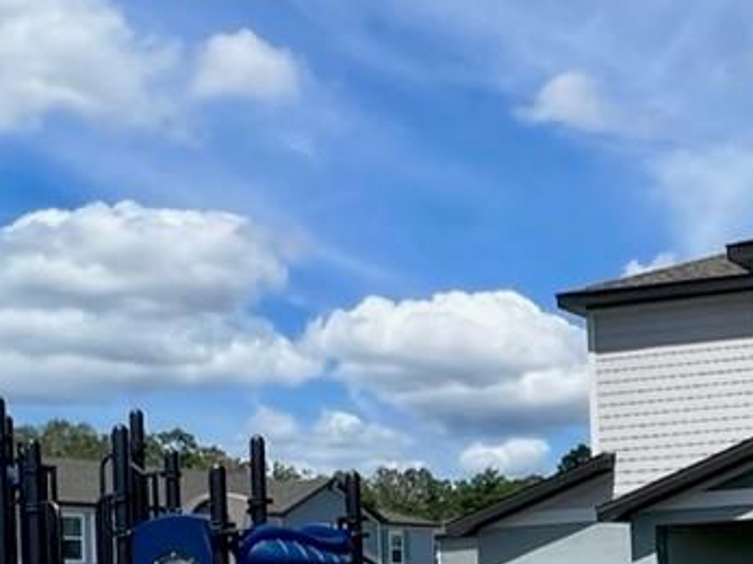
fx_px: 1305
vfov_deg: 23.3
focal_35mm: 60
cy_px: 572
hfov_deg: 28.0
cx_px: 916
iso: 32
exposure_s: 1/1980
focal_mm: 1.57
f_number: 1.8
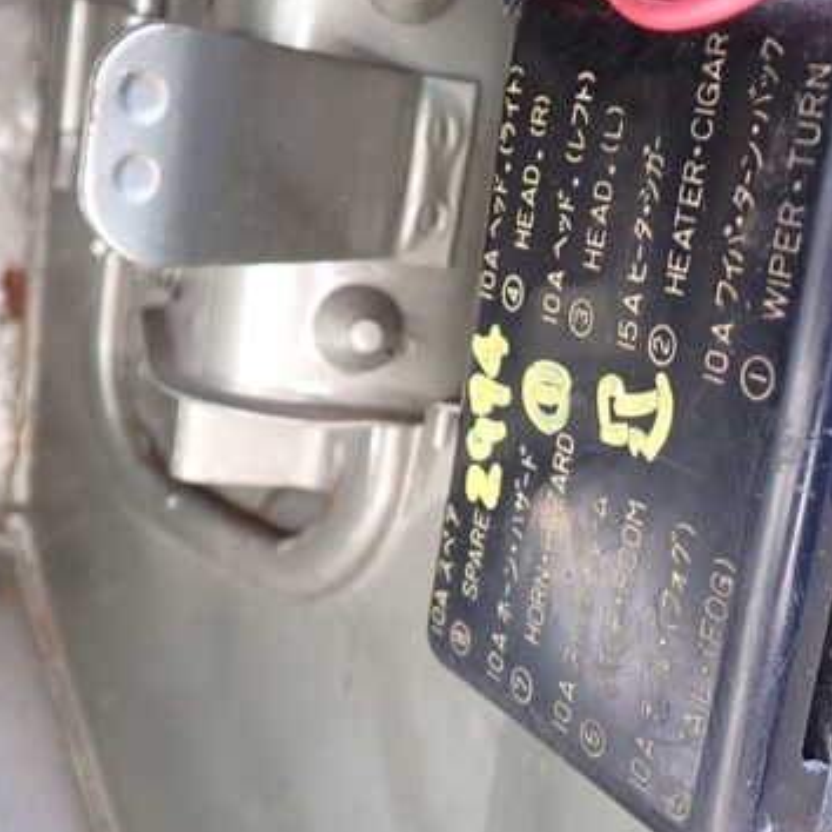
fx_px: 1224
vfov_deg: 37.5
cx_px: 606
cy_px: 402
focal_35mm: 45
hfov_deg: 36.8
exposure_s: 1/30
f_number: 2.3
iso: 200
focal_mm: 5.4
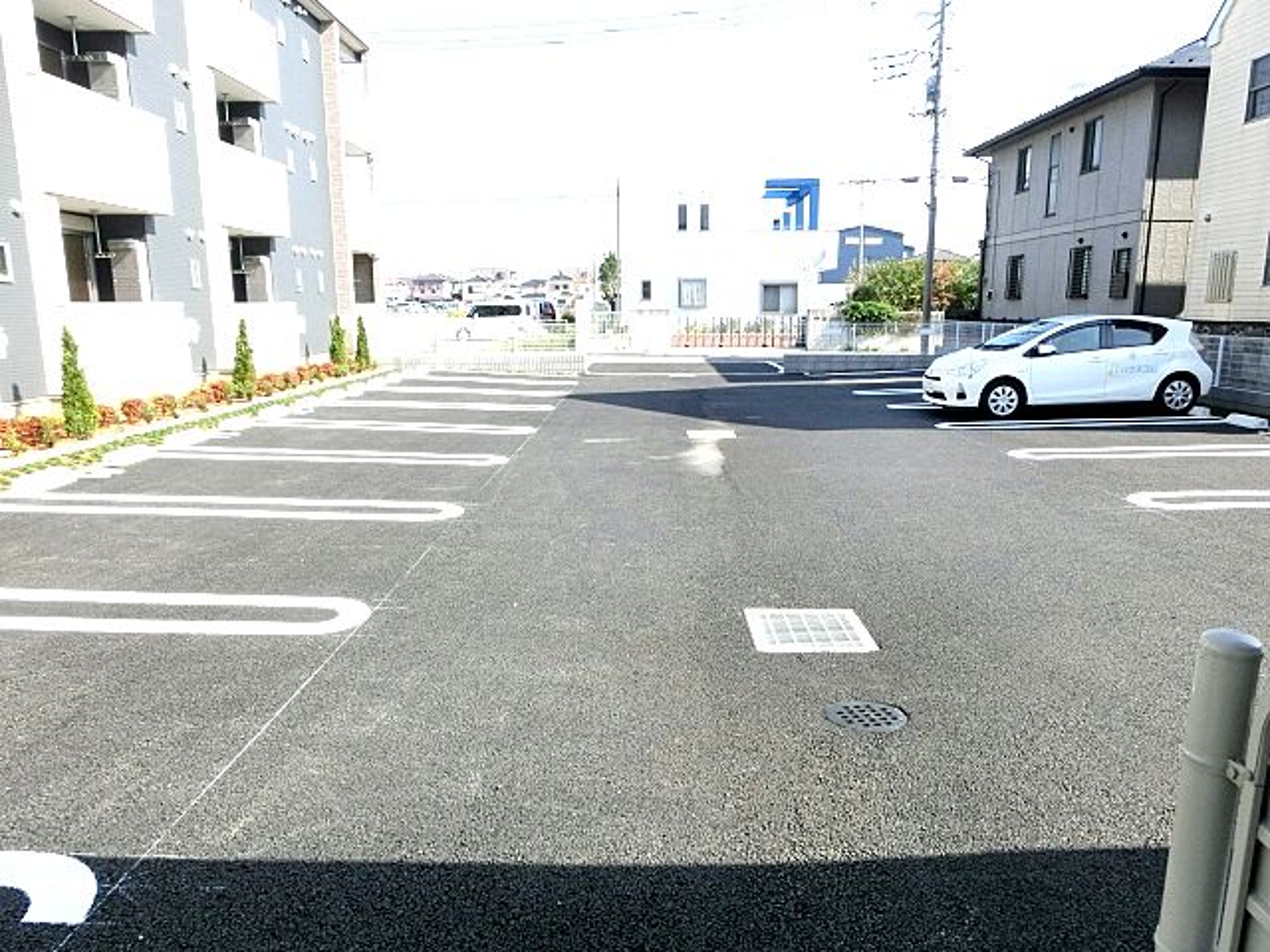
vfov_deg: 56.8
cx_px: 635
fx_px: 881
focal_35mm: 24
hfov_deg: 71.6
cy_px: 476
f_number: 3
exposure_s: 1/1000
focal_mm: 4.24
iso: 125
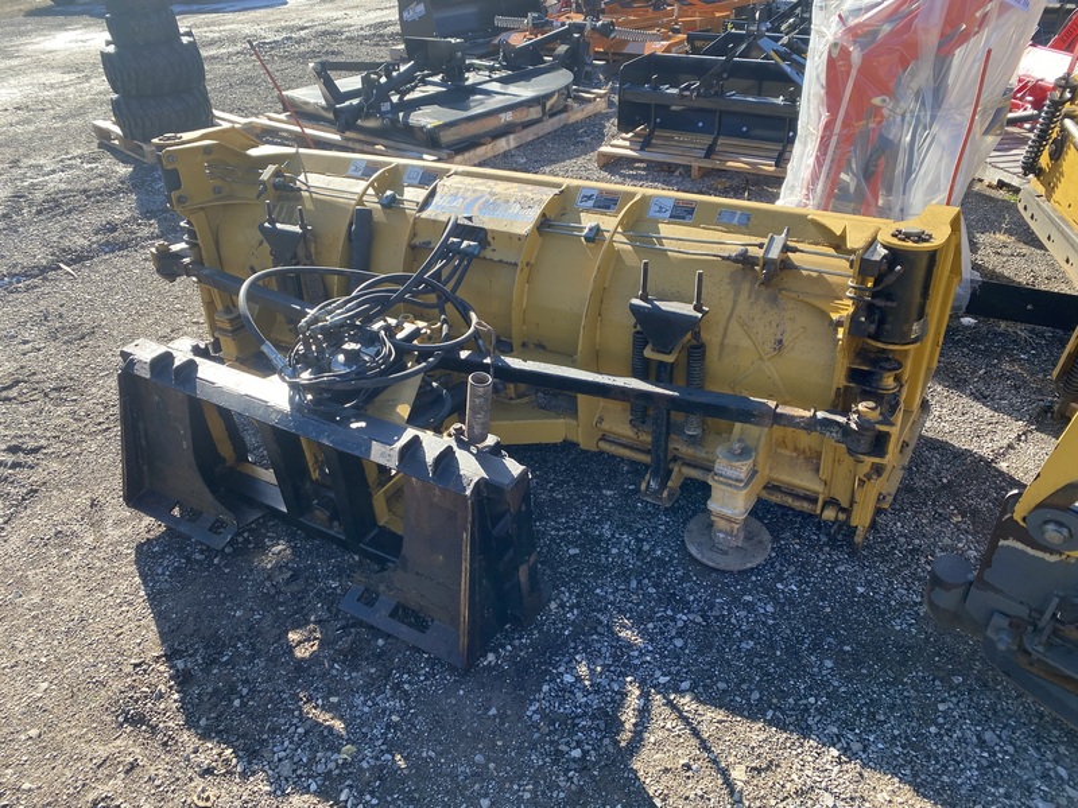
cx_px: 539
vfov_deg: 53.1
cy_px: 404
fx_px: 810
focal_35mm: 26
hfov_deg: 67.3
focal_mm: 4.25
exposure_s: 1/693
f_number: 1.8
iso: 32
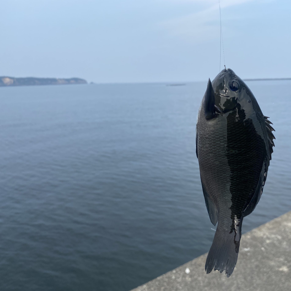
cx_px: 186
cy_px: 144
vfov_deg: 52.5
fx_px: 295
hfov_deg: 51.8
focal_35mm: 31
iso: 32
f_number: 1.8
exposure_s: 1/1464
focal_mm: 4.25
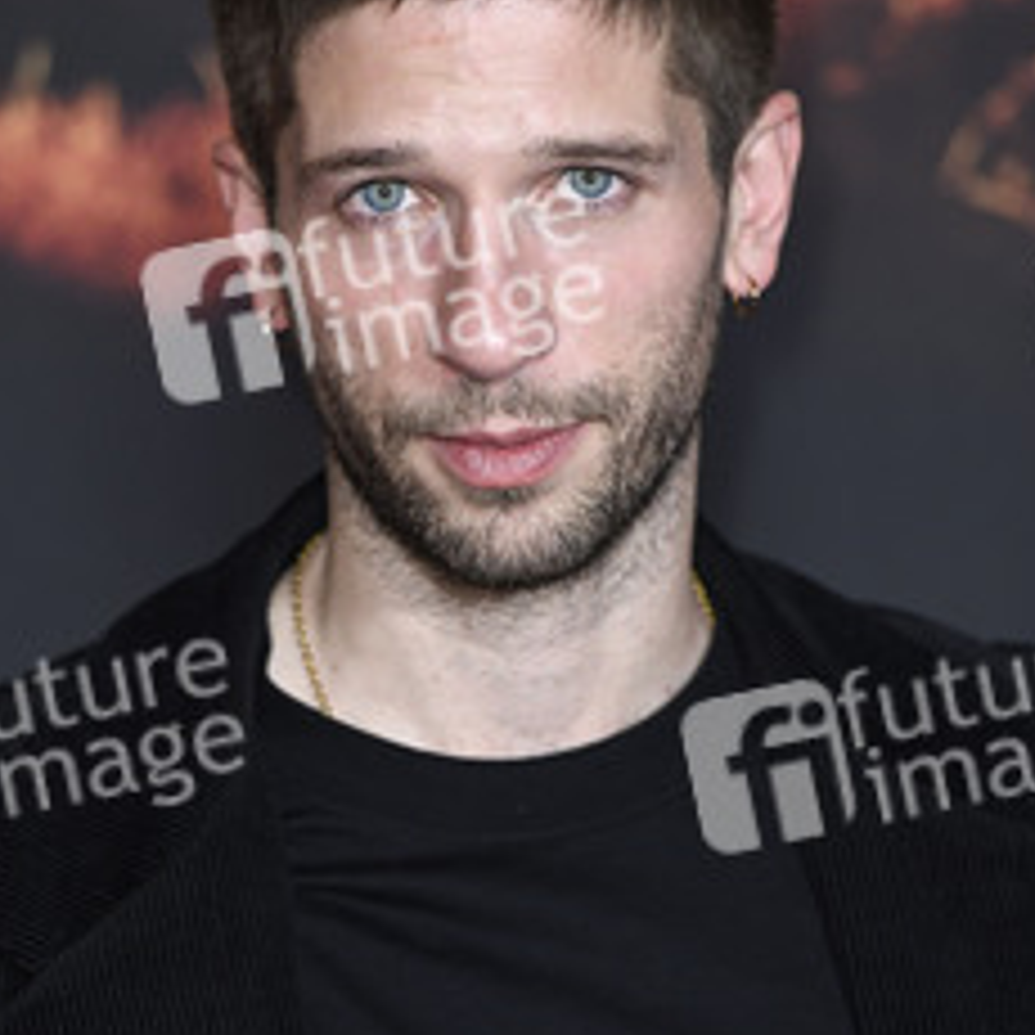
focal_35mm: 295
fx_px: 9979
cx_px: 504
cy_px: 522
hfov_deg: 5.9
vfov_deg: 5.9
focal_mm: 200
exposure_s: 1/320
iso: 1250
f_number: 4
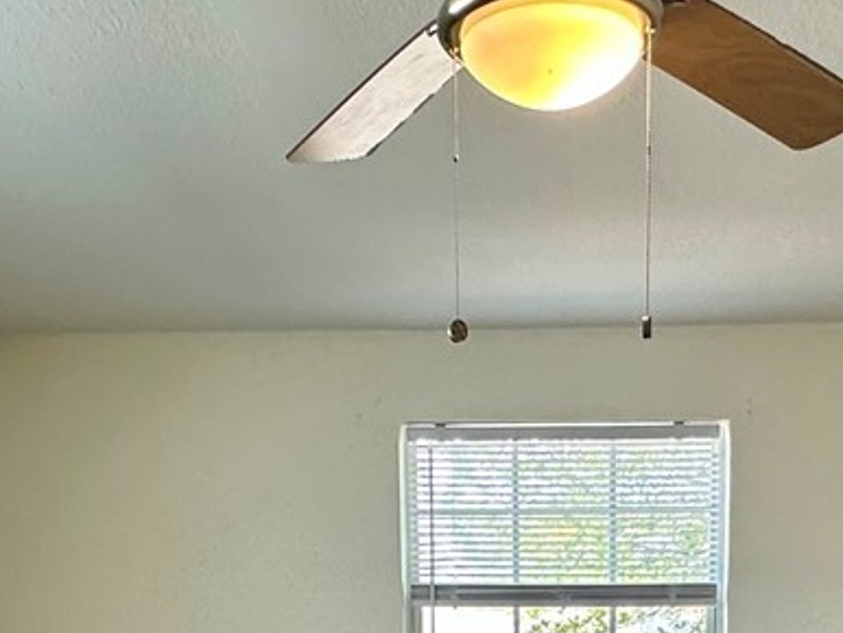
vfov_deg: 21.4
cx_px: 542
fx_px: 1413
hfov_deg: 33.0
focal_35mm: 58
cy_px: 934
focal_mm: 2.22
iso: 160
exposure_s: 1/120
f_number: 2.2
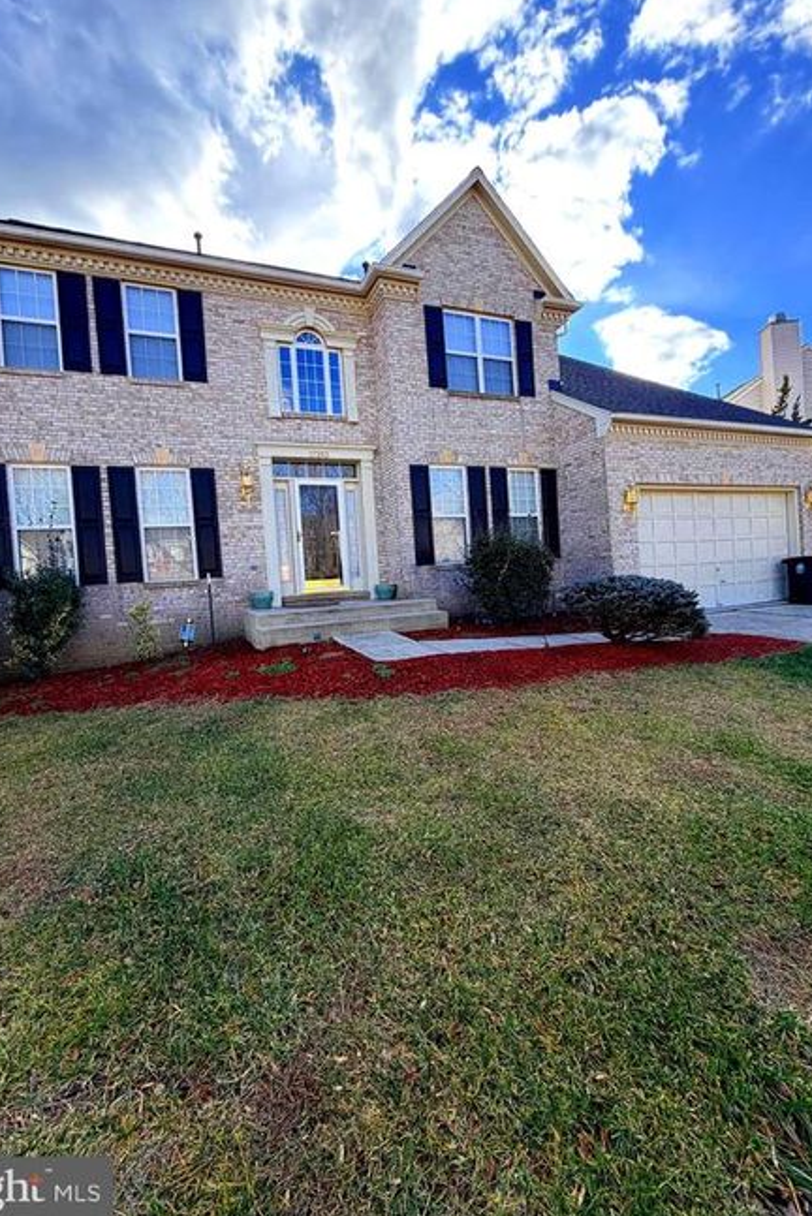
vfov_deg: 100.4
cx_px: 380
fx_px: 507
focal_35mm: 15
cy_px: 597
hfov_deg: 77.3
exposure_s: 1/625
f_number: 2.2
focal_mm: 2.22
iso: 40
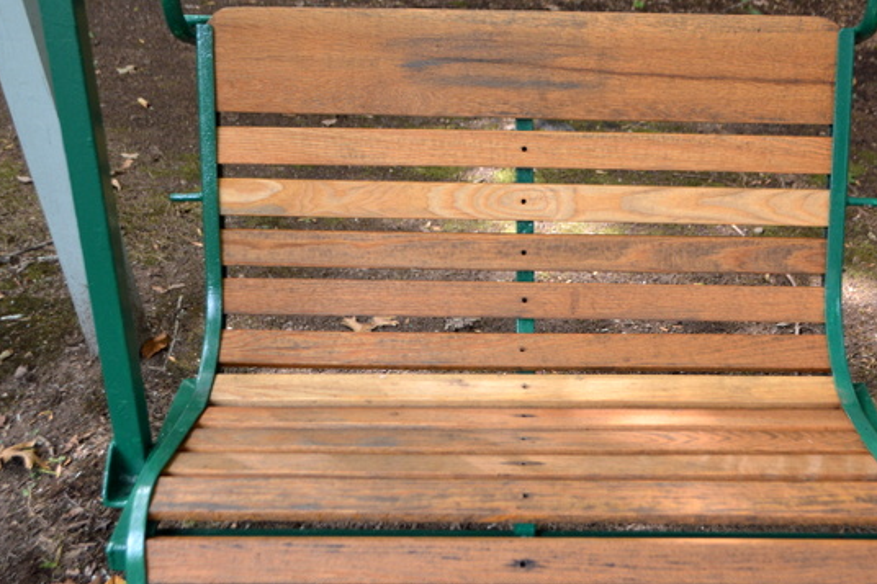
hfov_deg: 41.8
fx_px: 1145
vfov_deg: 28.6
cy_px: 263
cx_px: 497
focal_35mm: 47
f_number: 4.5
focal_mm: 24
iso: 400
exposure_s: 1/80
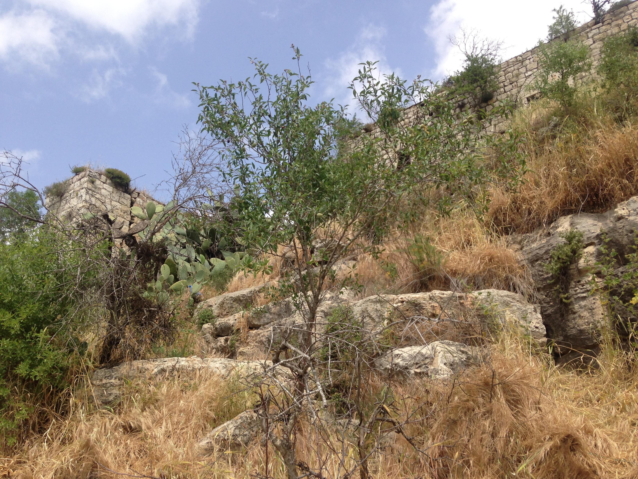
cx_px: 319
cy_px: 240
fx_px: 608
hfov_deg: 55.4
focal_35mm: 33
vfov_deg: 42.9
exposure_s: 1/1085
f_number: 2.4
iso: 50
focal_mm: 4.12
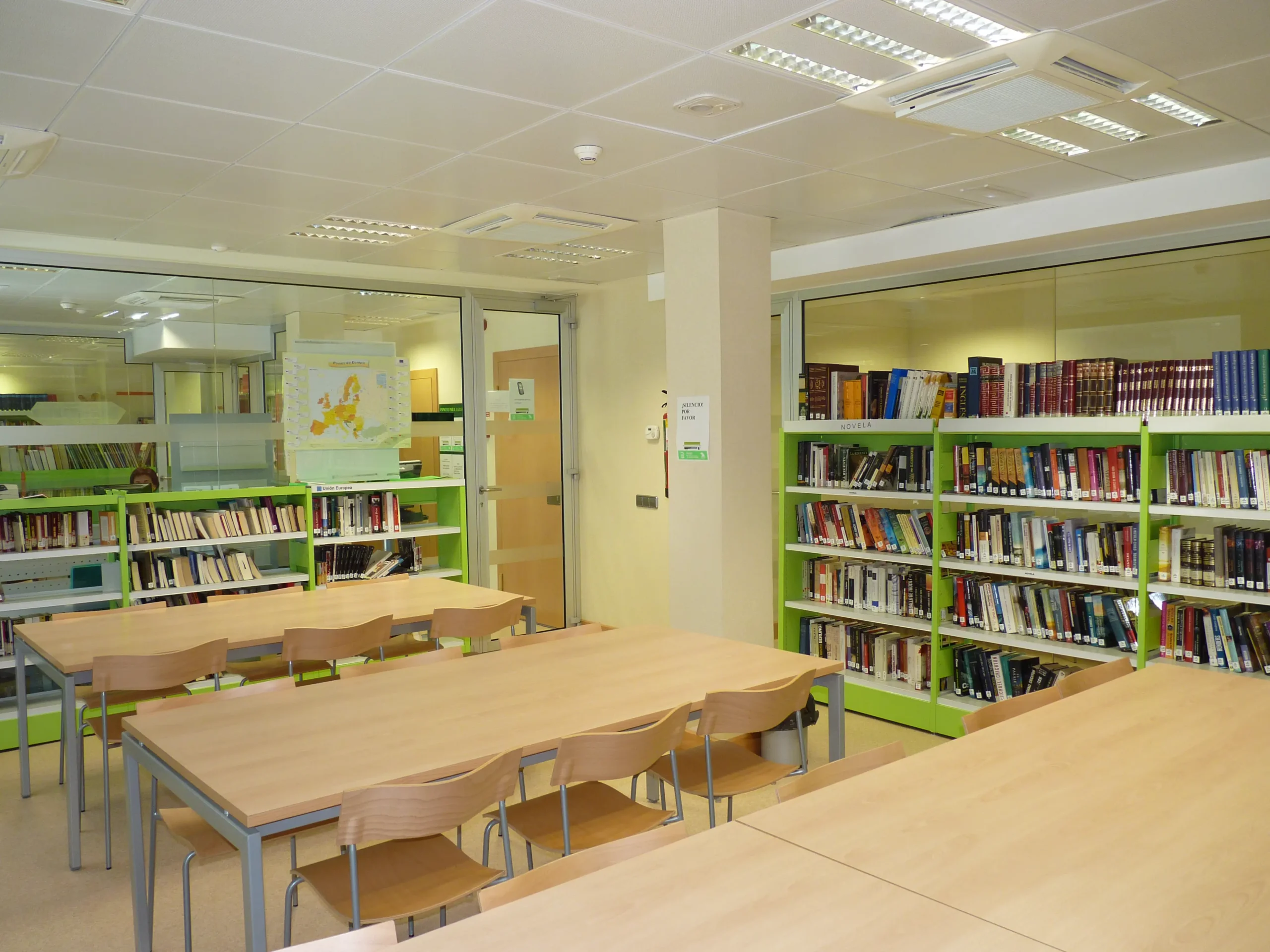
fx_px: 991
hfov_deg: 65.3
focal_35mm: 27
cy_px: 476
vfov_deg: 51.4
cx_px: 635
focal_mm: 4.8
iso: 100
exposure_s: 1/30
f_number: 2.8
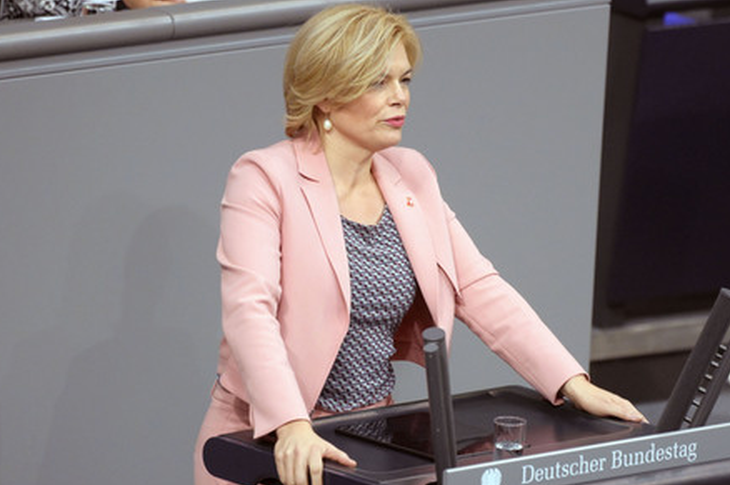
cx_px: 364
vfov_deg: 3.3
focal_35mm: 412
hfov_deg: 5.0
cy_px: 248
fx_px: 8345
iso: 12800
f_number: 5.6
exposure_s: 1/400
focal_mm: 400
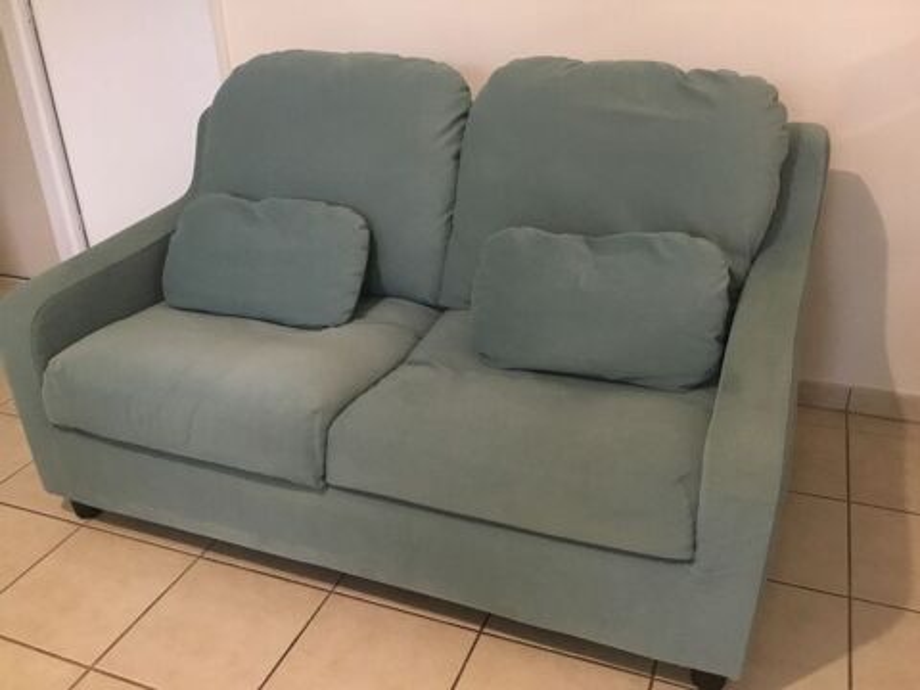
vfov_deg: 45.4
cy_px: 345
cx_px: 460
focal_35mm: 31
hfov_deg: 58.4
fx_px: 824
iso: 200
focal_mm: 3.3
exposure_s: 1/17
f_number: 2.4
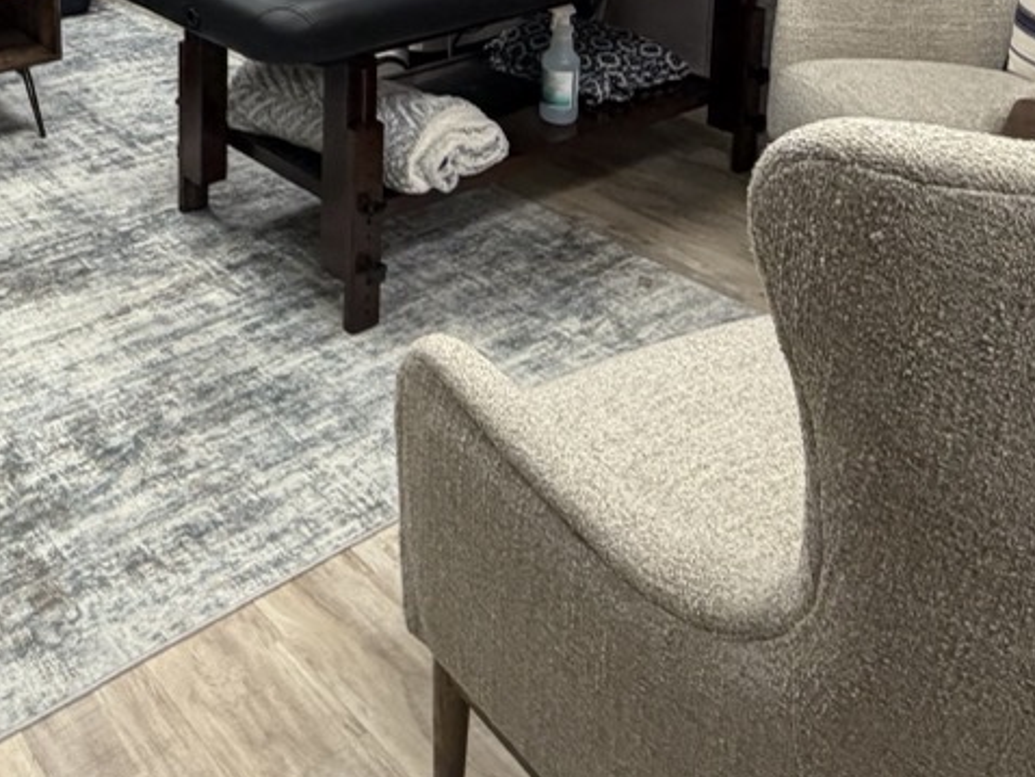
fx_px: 1226
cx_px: 260
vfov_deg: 30.3
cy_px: -136
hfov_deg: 44.3
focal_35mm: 41
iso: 160
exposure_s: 1/120
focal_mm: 2.22
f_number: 2.2
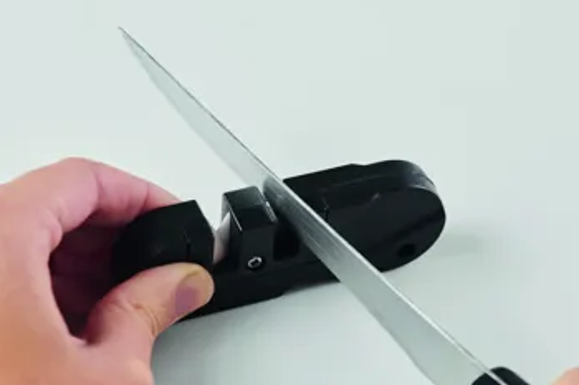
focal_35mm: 150
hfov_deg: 13.7
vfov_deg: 9.1
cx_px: 298
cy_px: 197
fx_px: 2411
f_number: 11
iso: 100
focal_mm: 105
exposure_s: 1/125
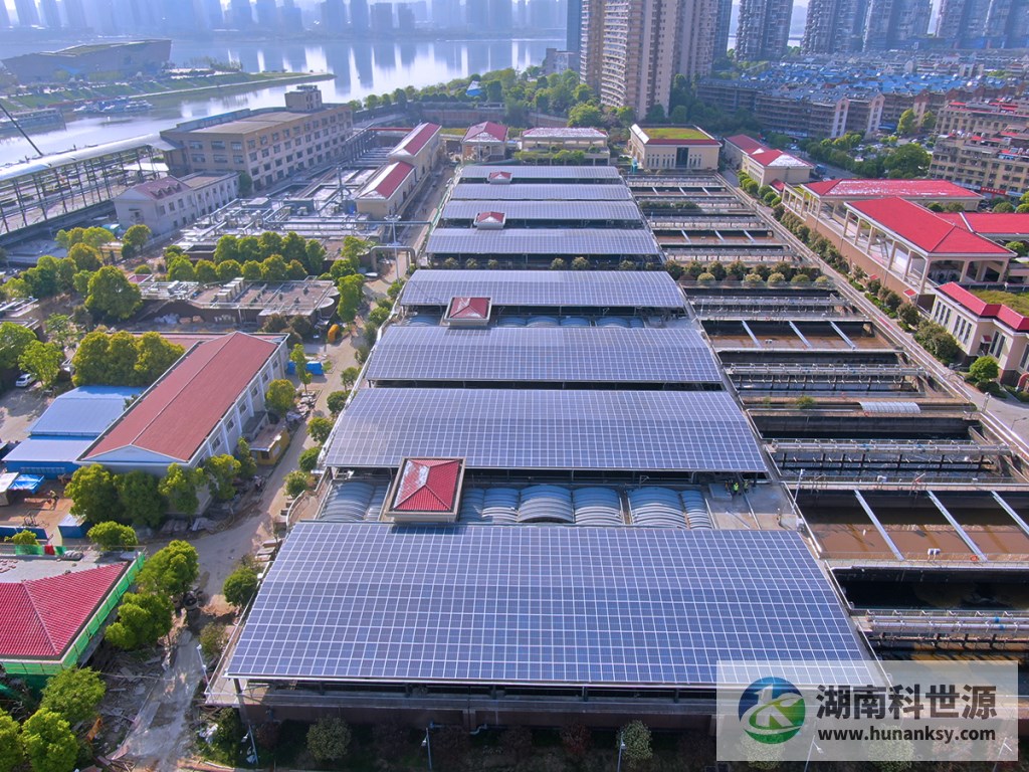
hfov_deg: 71.6
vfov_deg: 56.8
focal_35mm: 24
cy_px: 386
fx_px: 713
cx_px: 514
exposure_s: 1/400
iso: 110
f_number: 2.8
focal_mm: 4.39
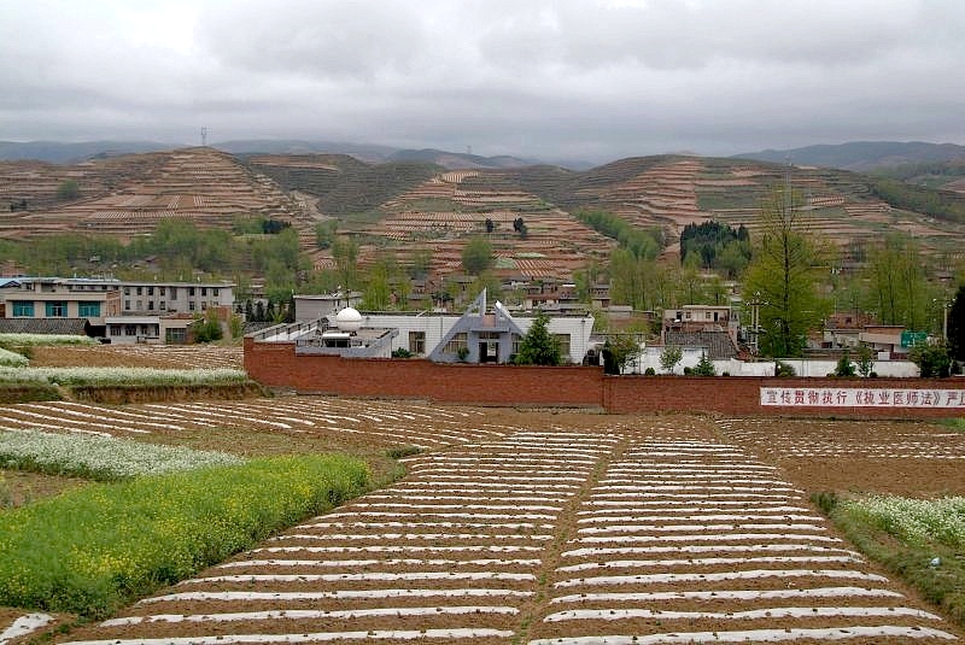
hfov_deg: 38.8
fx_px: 1368
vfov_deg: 26.5
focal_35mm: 51
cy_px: 322
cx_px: 482
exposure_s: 1/180
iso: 100
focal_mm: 34
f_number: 6.7
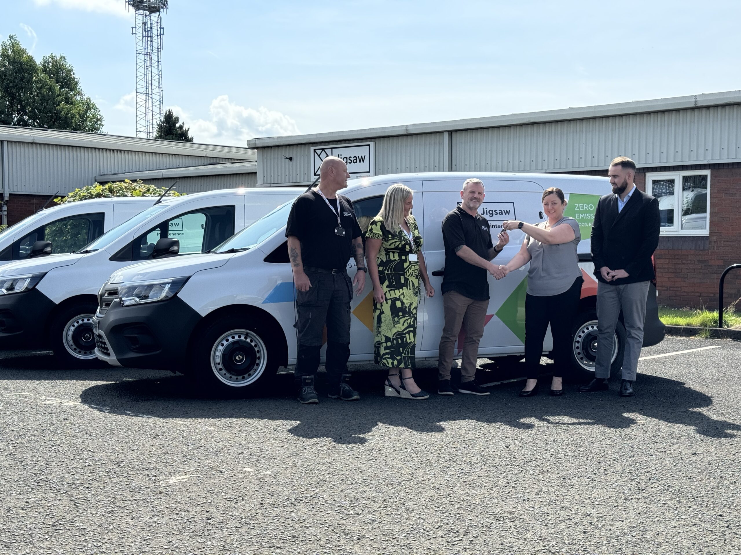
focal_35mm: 48
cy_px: 278
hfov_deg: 39.7
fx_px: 1028
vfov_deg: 30.3
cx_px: 370
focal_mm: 6.76
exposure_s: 1/3610
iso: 64
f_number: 1.78
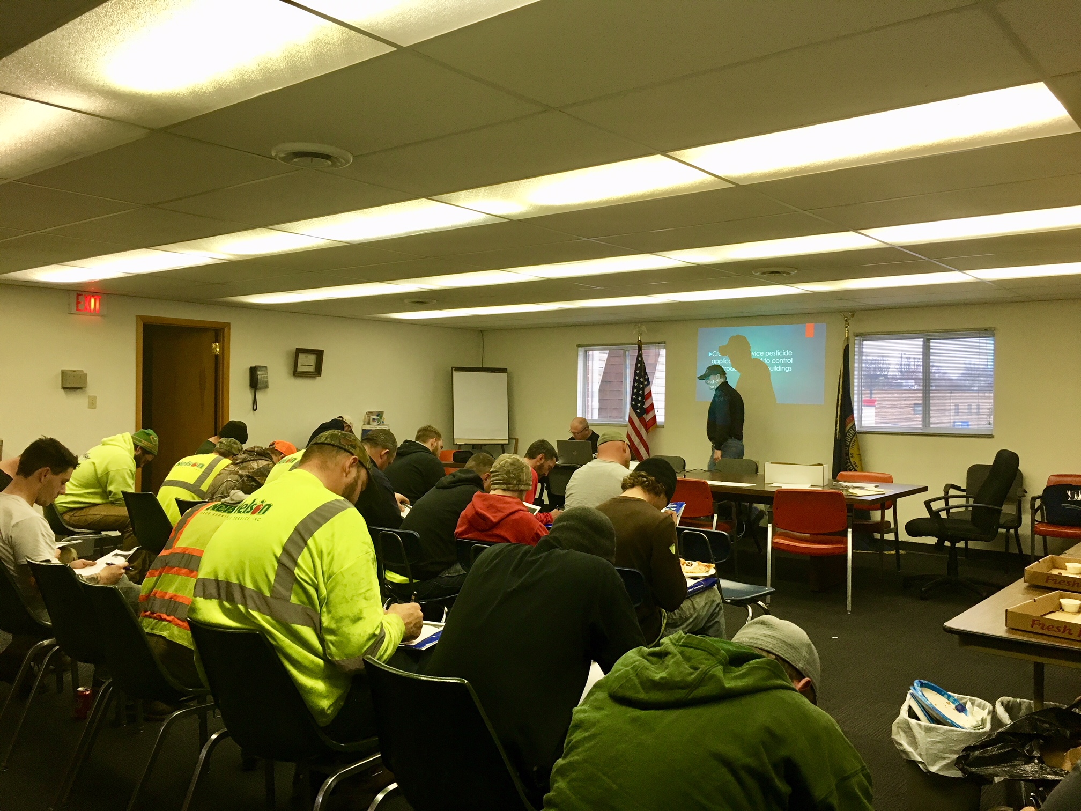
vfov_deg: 48.2
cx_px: 540
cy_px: 406
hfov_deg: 61.7
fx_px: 906
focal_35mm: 29
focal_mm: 4.15
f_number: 2.2
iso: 40
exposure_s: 1/30
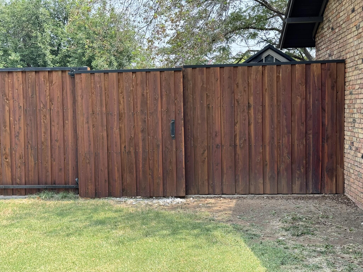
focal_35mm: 48
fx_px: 503
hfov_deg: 39.7
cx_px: 182
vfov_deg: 30.3
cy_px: 136
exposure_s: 1/685
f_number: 1.78
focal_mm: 6.76
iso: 64
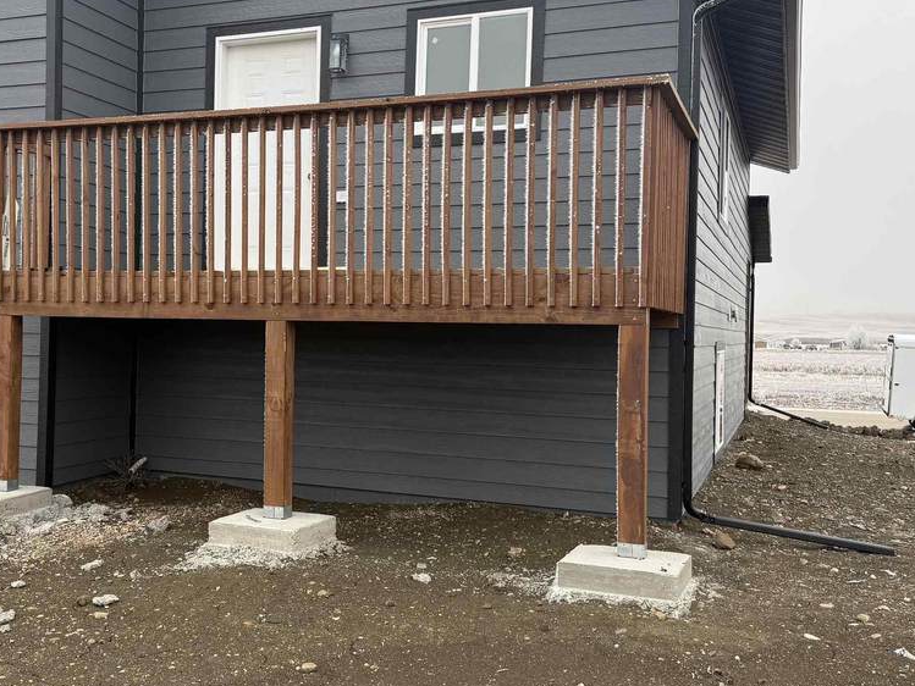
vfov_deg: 35.1
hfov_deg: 45.0
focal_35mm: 41
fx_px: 1084
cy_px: 322
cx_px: 301
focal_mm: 6.76
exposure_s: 1/765
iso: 80
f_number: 1.78
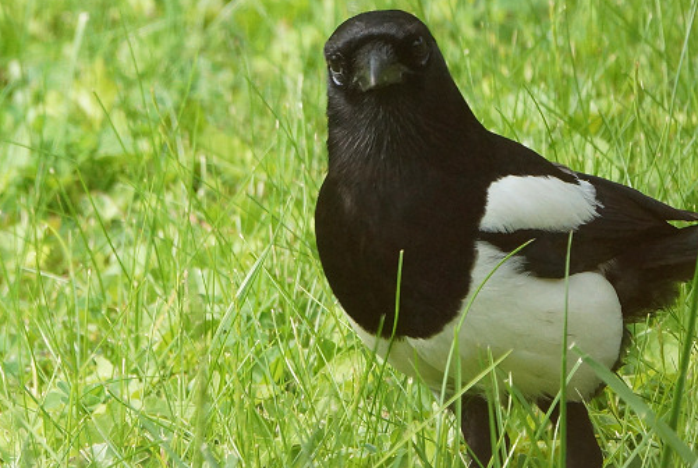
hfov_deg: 2.1
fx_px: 18607
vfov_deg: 1.4
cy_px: 209
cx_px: 482
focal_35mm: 958
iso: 800
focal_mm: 400
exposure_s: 1/640
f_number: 6.3
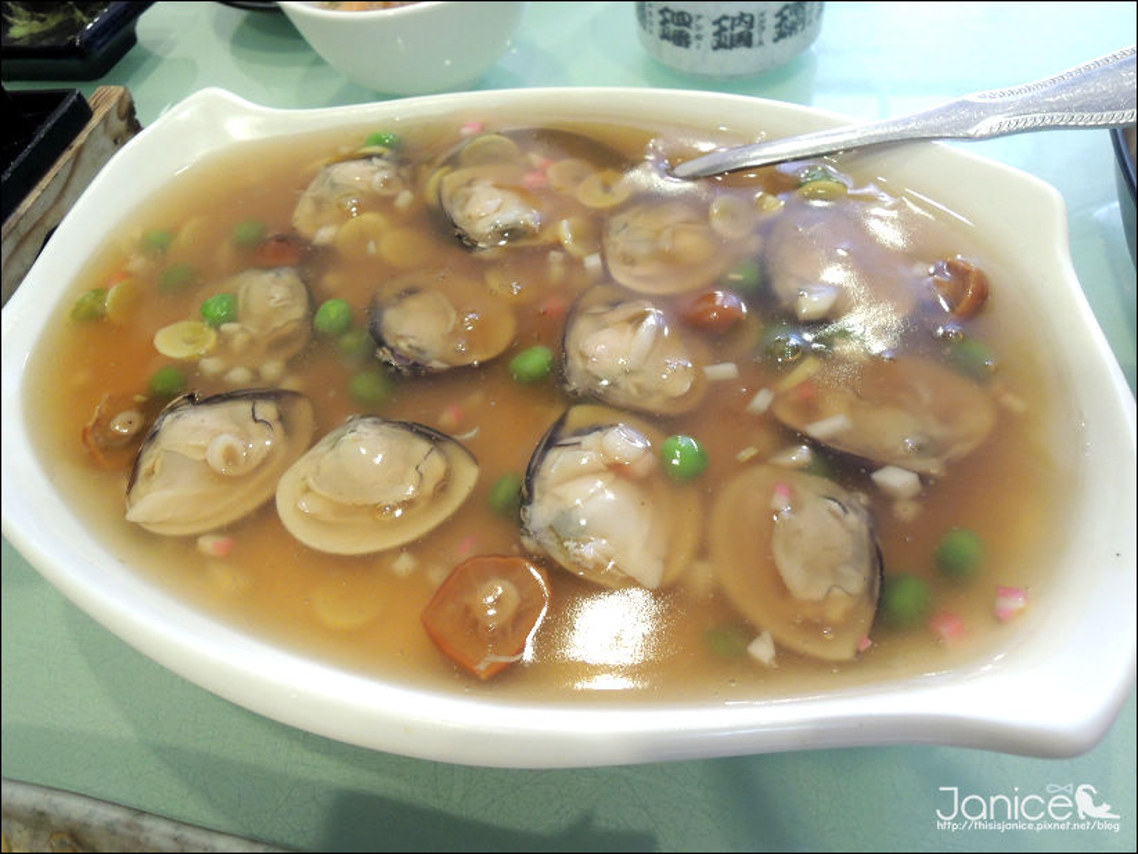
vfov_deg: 56.8
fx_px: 789
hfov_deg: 71.6
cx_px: 569
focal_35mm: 24
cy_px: 427
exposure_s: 1/20
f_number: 2.8
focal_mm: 4.3
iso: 400
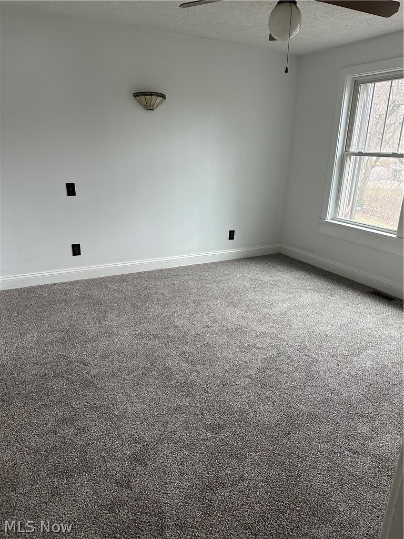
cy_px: 270
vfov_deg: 71.6
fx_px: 373
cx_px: 202
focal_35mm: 24
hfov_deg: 56.8
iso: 250
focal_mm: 6.86
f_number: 1.78
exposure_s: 1/113
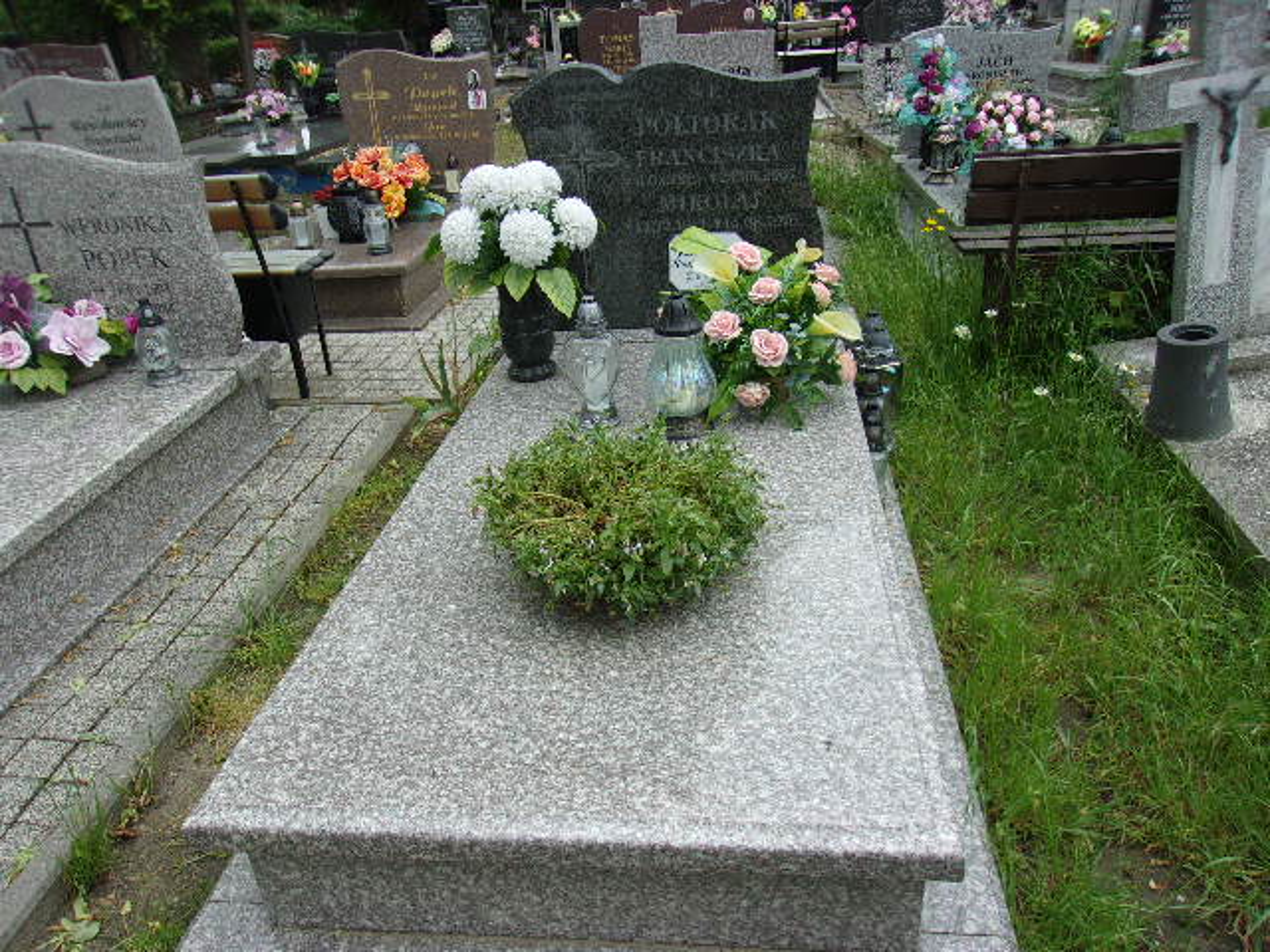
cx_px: 635
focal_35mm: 27
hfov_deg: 65.3
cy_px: 476
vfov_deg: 51.4
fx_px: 991
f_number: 3
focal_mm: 4.9
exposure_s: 1/300
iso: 80
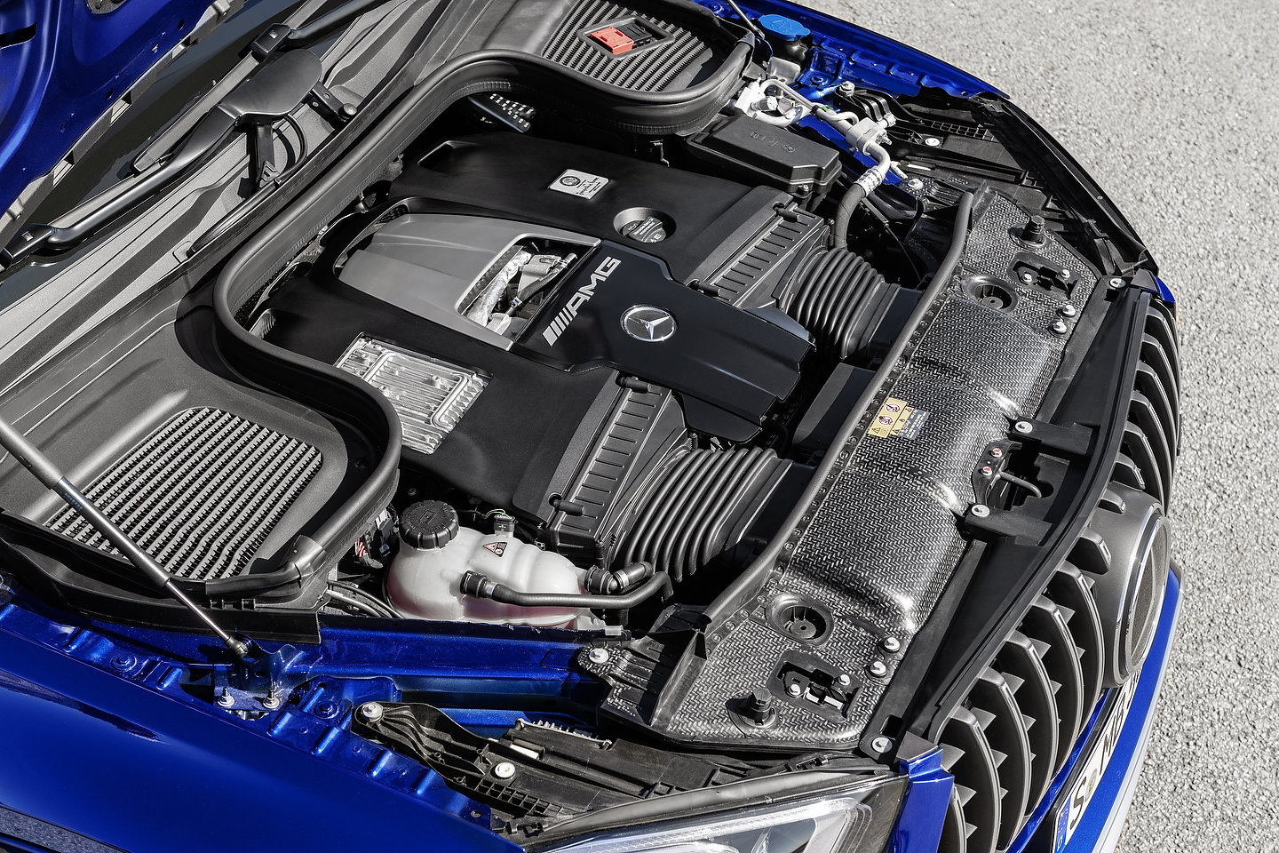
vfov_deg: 21.9
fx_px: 2203
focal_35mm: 62
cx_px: 640
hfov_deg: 32.4
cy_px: 426
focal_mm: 62
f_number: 8
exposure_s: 1/200
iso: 100
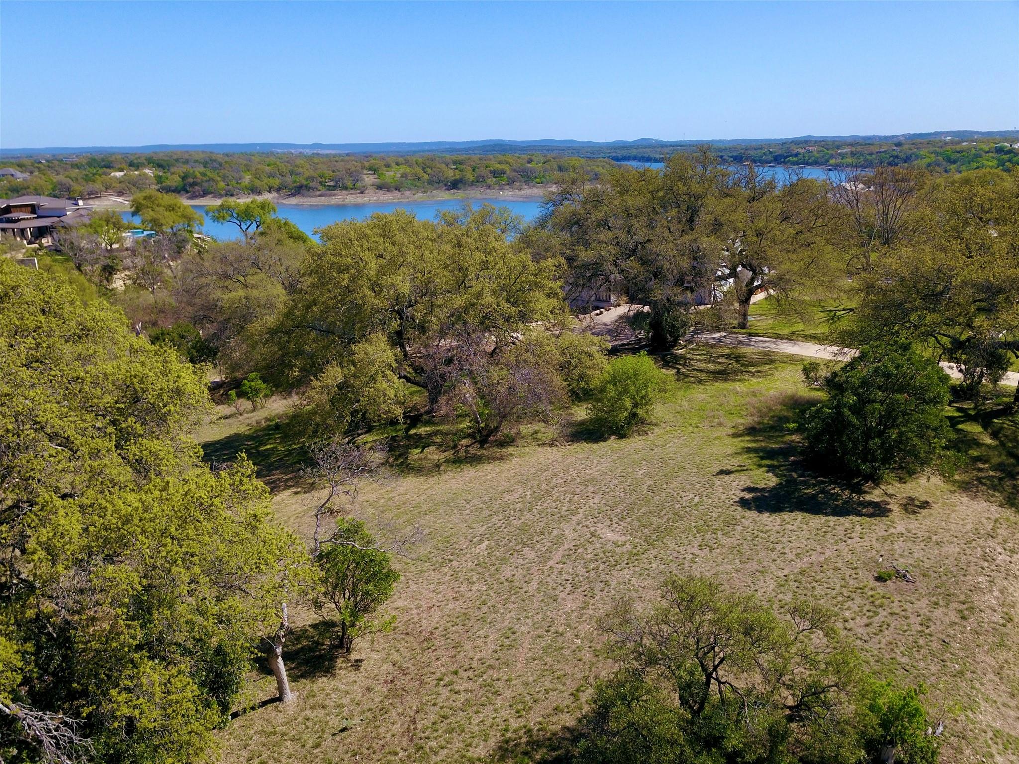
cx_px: 510
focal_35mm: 26
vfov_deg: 53.1
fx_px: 765
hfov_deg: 67.3
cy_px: 382
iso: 106
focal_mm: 4.73
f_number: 2.2
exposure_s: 1/100
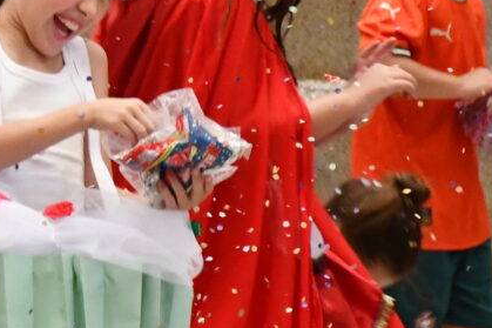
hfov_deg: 4.0
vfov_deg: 2.7
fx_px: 7008
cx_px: -220
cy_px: -27
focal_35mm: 513
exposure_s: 1/160
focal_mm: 75
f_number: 5
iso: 3200
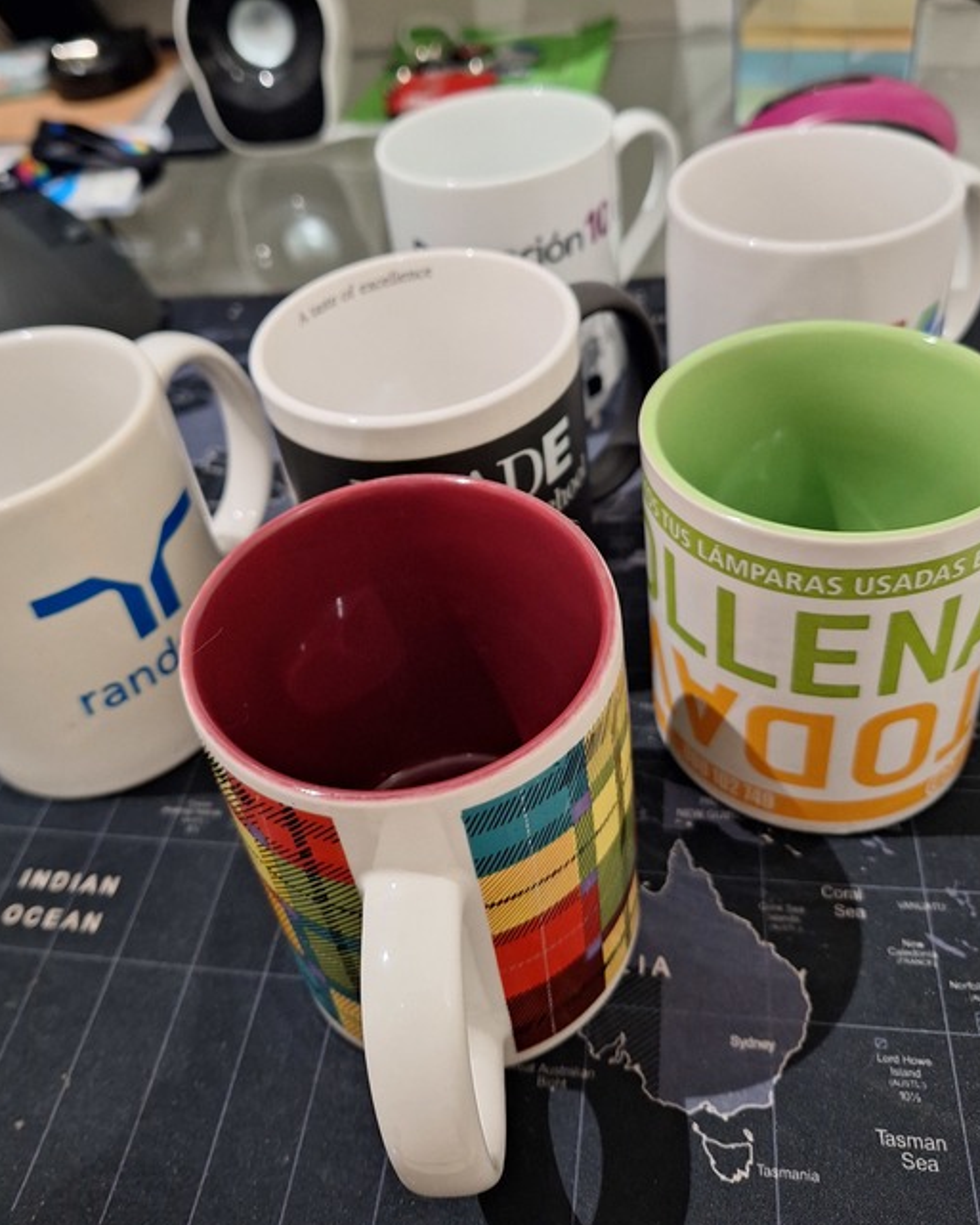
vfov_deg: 61.9
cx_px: 470
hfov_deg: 51.5
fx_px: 1015
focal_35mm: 28
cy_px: 518
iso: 320
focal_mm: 5.54
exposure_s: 1/33
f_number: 1.8
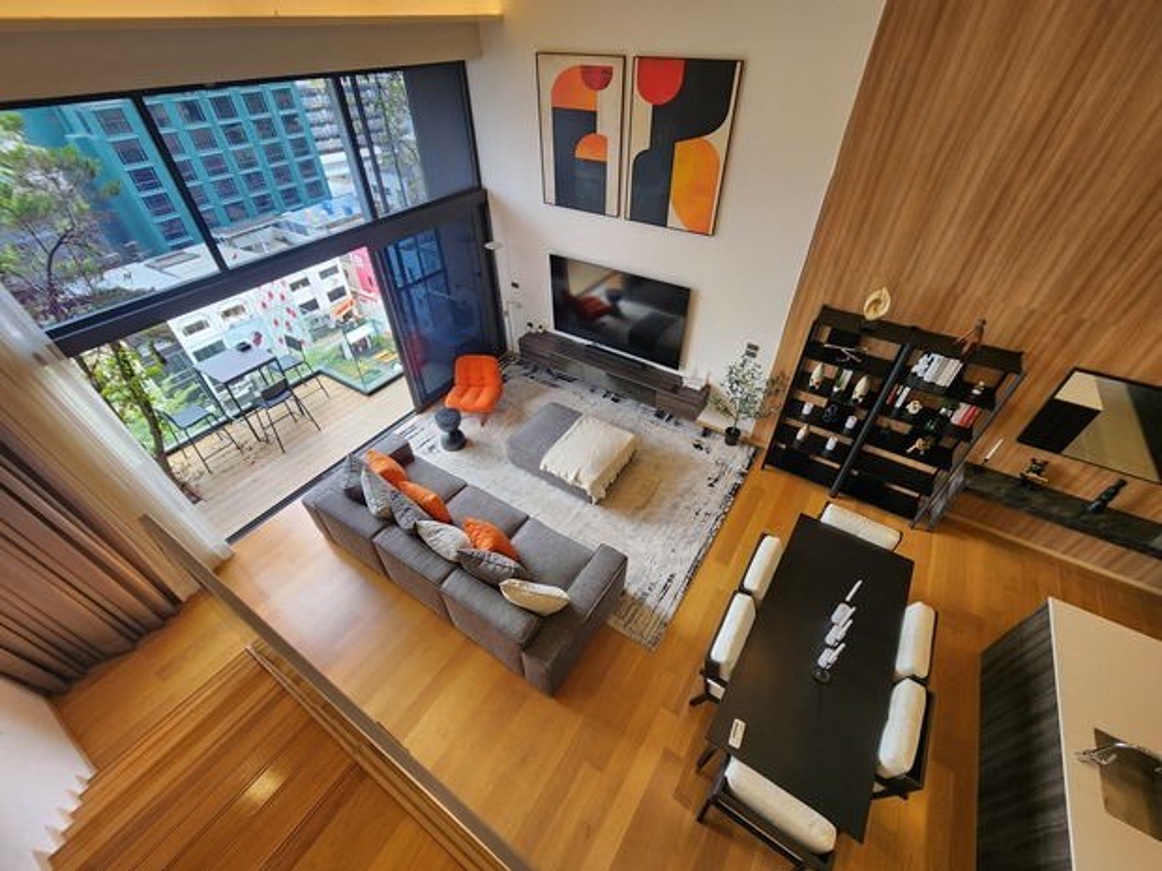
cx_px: 581
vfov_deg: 89.9
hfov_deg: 106.2
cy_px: 436
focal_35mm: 13
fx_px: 436
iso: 50
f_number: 2.2
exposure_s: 1/50
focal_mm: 2.2
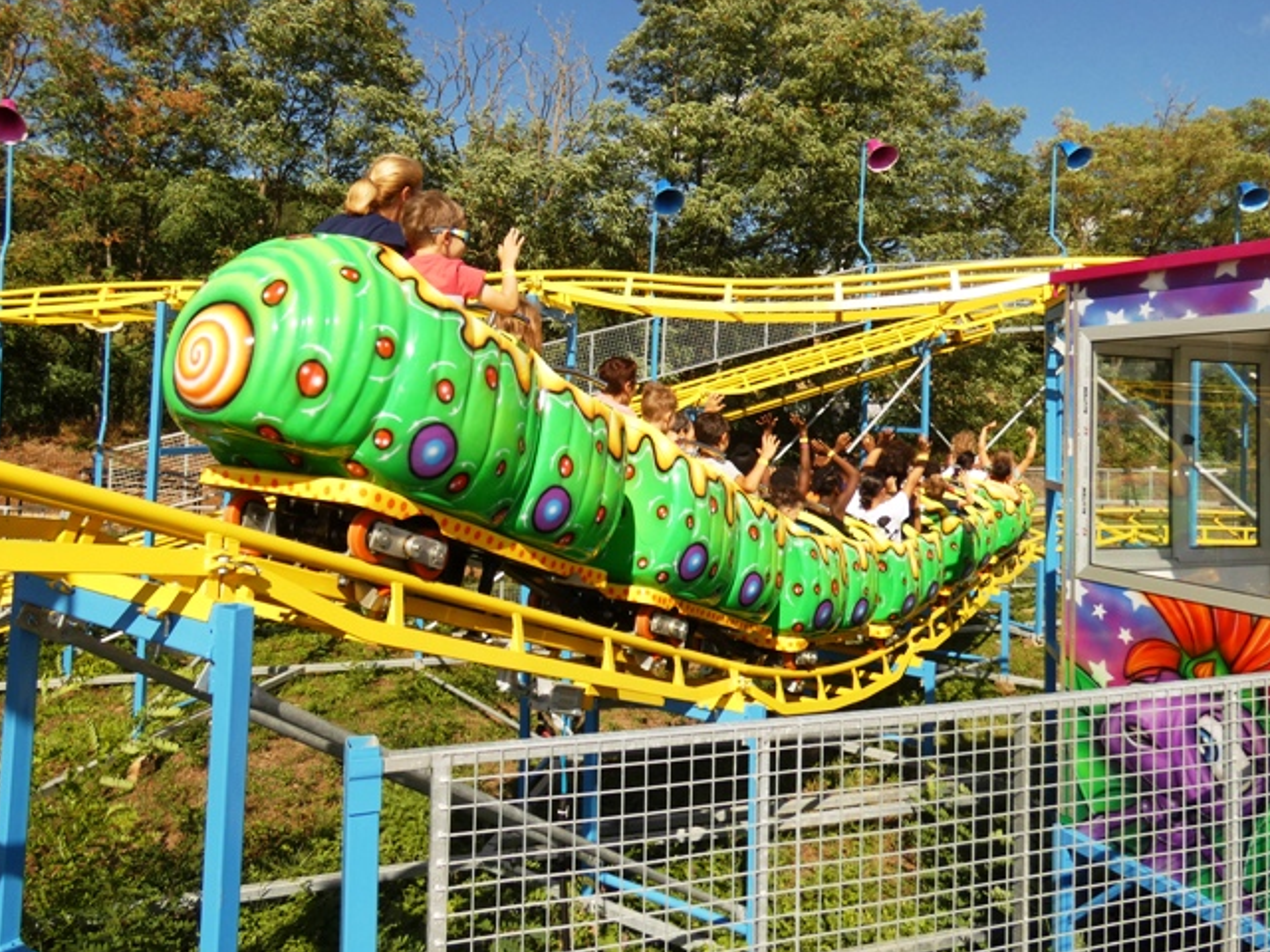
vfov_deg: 54.5
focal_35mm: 25
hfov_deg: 69.0
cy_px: 377
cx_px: 534
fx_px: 917
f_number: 2.8
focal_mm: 3.6
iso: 80
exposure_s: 1/1600
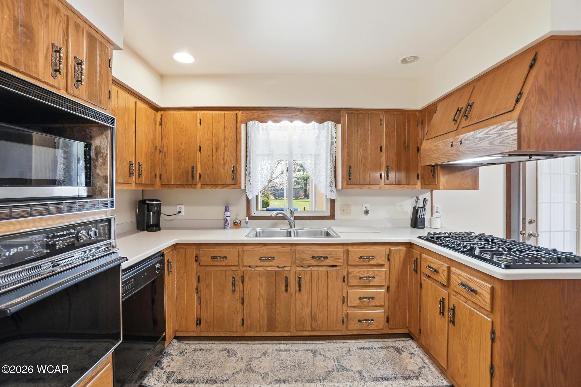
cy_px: 194
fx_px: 242
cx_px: 290
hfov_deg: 100.4
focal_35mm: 15
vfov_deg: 77.3
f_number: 4.5
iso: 100
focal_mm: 10
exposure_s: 1/80
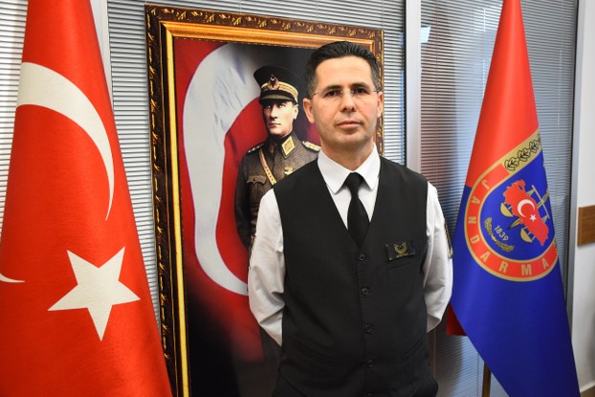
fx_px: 587
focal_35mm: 36
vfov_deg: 37.4
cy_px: 195
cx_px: 298
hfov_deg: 53.7
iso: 1000
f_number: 5
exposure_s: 1/100
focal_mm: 23
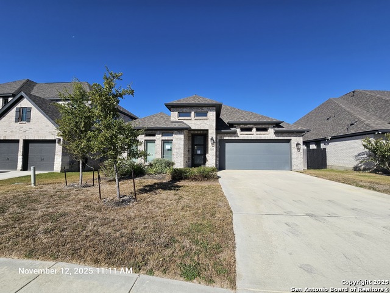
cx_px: 195
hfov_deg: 106.2
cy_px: 146
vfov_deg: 89.9
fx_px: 146
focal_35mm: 13
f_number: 2.2
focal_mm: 2.2
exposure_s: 1/3892
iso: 50
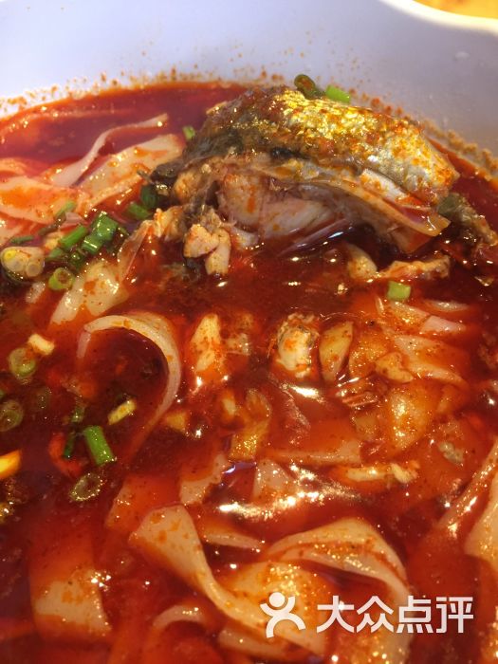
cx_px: 249
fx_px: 556
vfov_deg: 61.7
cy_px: 332
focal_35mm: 29
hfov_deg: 48.2
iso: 80
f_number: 2.2
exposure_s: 1/15
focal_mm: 4.15
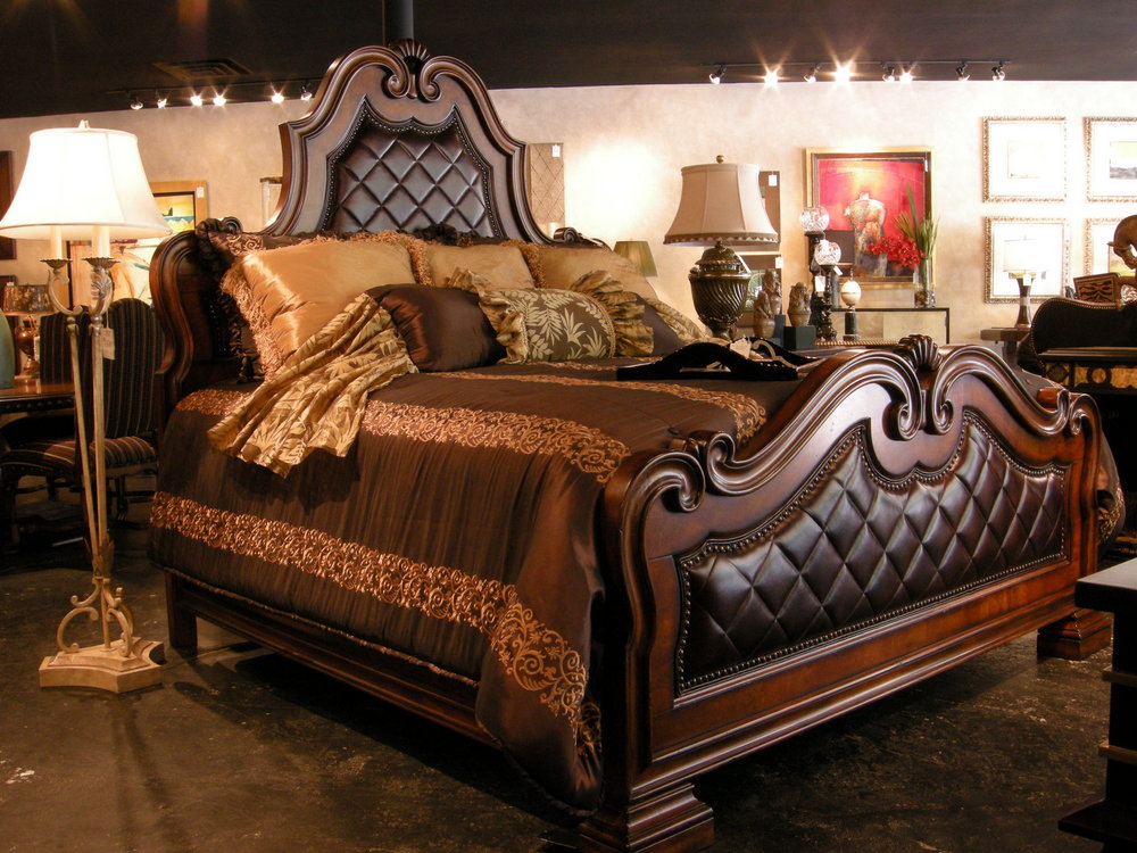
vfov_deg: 40.7
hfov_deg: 52.6
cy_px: 426
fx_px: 1150
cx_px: 568
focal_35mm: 35
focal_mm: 7.5
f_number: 6.1
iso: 200
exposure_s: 1/4
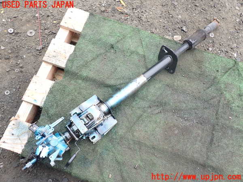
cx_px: 122
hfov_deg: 60.0
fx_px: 211
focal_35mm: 30
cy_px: 91
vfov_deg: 46.8
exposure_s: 1/125
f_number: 3.2
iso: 100
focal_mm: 5.4
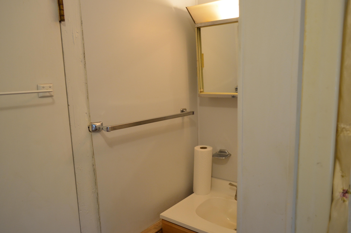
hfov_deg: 67.5
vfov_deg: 47.7
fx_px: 263
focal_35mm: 27
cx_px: 176
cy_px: 116
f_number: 4
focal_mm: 18
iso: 800
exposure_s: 1/60
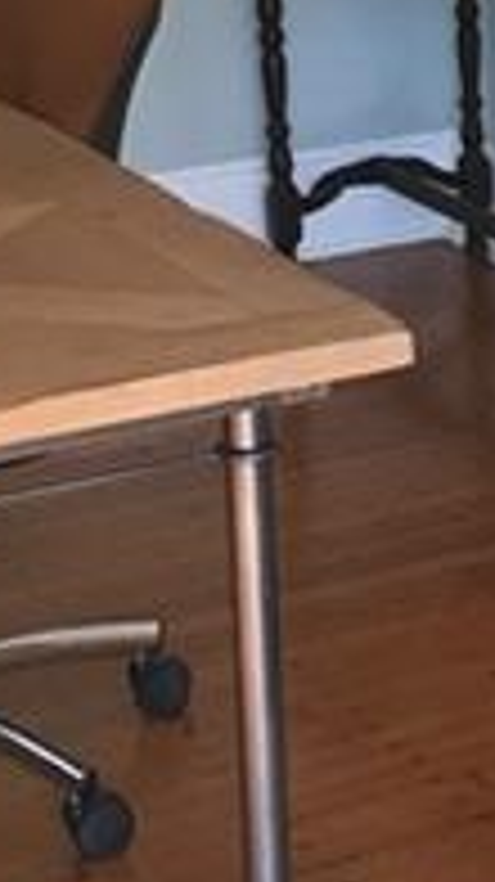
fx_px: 2898
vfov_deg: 17.0
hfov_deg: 9.4
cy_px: 58
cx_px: 801
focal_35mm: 124
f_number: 2.2
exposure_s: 1/30
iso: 40
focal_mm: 4.15
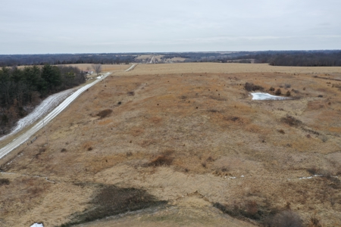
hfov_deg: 65.5
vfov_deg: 46.4
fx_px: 265
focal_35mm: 28
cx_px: 170
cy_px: 114
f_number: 5
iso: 100
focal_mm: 10.26
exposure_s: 1/200
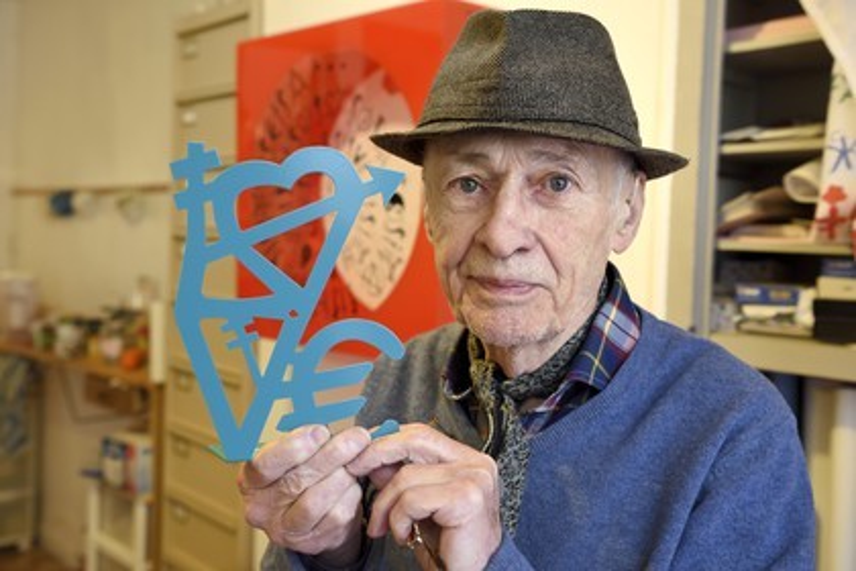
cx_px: 428
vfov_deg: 33.4
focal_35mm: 40
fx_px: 951
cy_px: 286
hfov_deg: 48.5
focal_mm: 40
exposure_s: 1/25
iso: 1600
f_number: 5
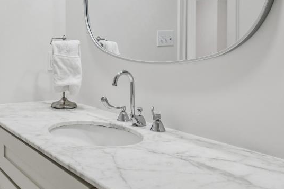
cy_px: 50
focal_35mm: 42
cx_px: 47
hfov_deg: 43.6
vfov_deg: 31.4
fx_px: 331
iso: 200
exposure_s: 1/40
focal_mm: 15
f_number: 5.6
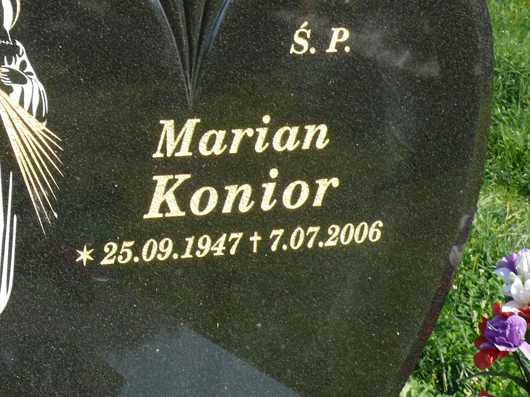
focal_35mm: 126
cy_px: 198
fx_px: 1929
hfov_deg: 15.6
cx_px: 265
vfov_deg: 11.8
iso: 100
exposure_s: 1/200
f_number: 5.6
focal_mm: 15.1
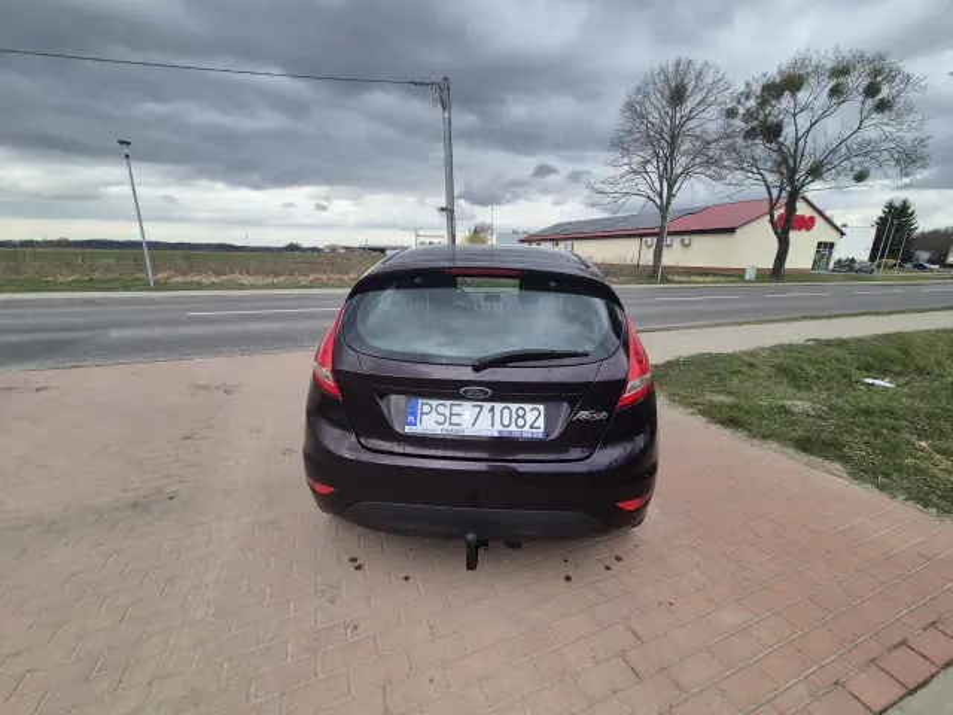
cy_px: 358
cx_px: 476
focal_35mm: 13
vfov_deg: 89.9
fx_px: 358
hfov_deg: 106.2
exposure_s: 1/812
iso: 50
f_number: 2.2
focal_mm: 2.2
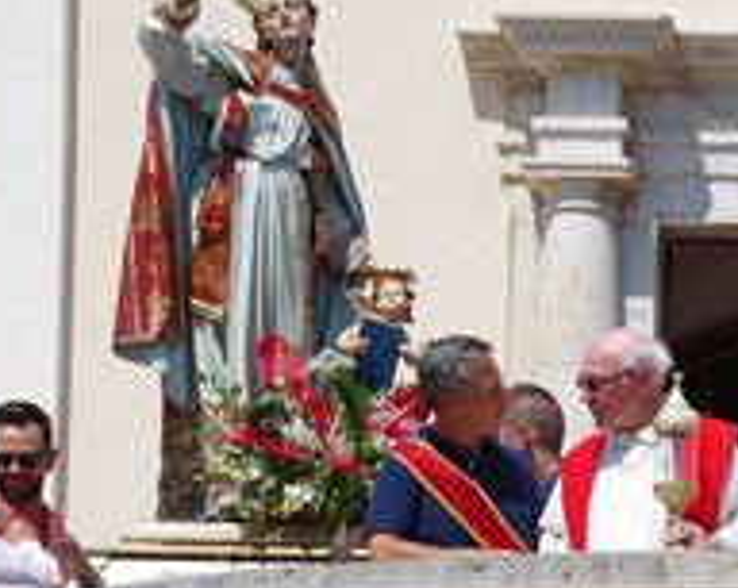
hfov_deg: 7.2
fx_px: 5823
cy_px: 413
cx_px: 907
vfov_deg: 5.8
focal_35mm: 267
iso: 125
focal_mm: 73
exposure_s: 1/320
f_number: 8
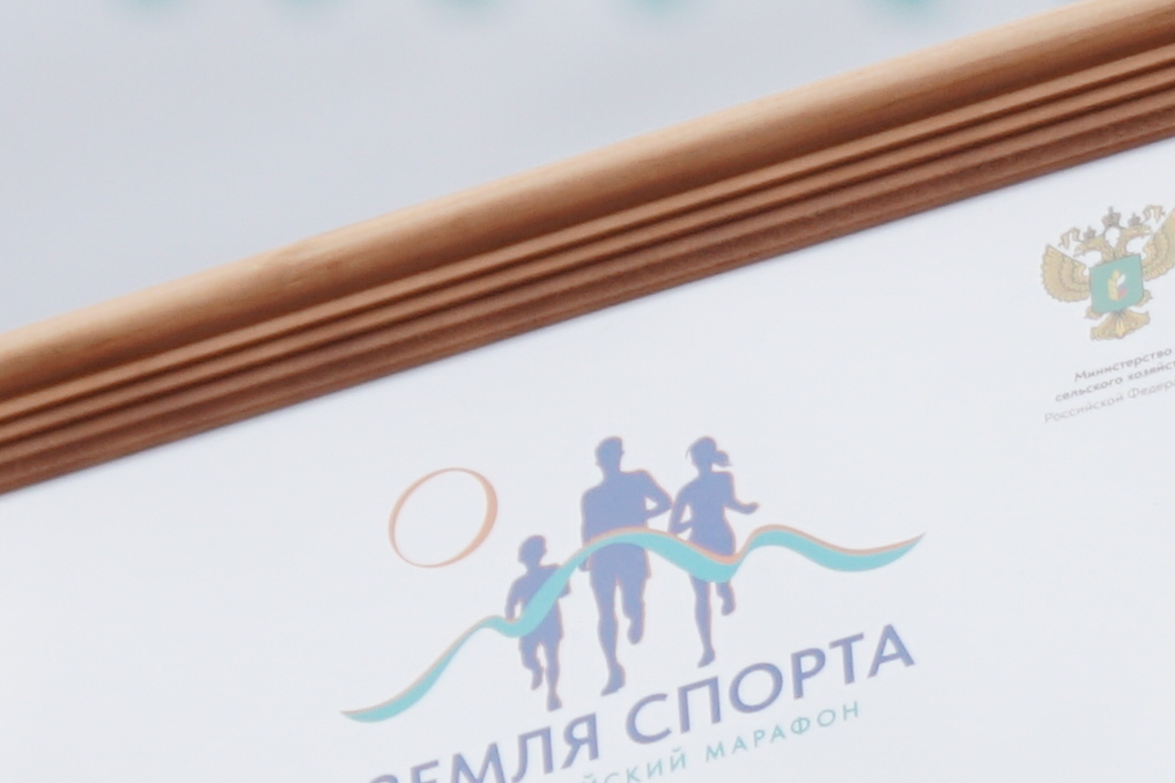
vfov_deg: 2.5
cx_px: 1868
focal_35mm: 558
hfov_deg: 3.7
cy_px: 503
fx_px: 18207
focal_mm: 63
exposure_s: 1/500
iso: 160
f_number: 4.5
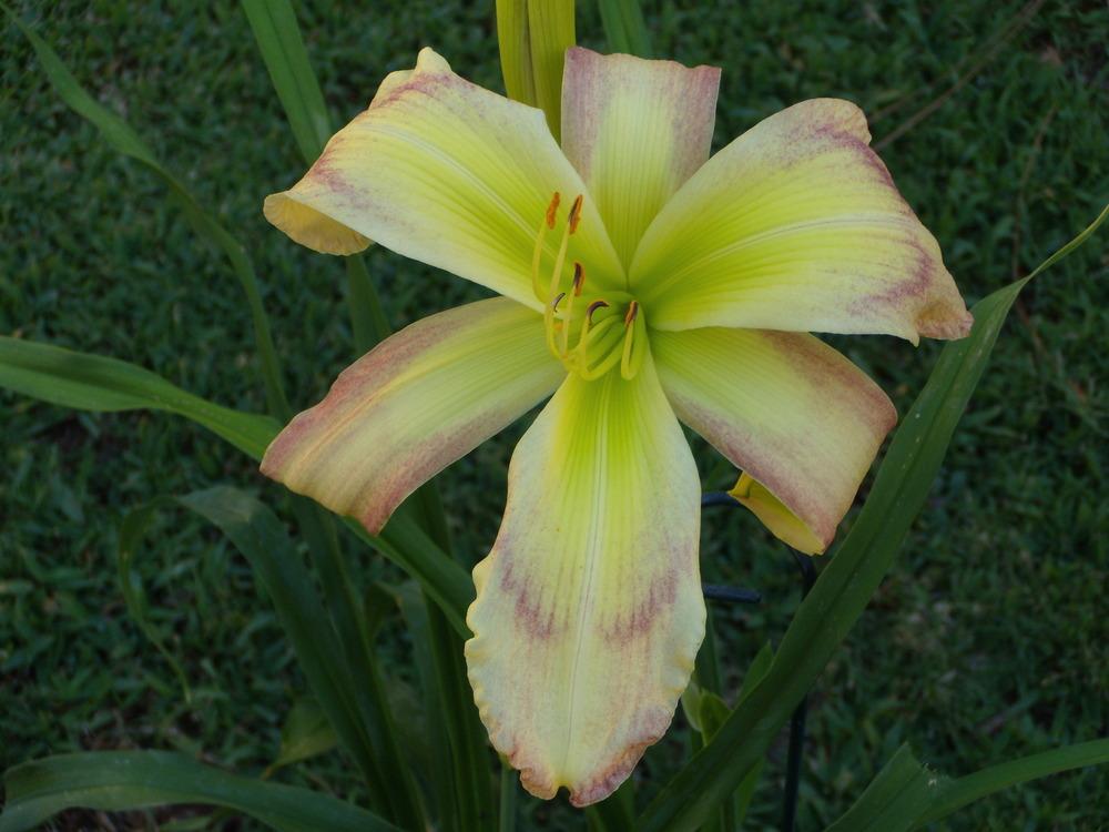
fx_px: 3044
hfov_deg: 20.7
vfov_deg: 15.6
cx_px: 554
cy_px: 416
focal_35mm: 95
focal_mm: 16.8
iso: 80
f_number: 4.2
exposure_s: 1/80
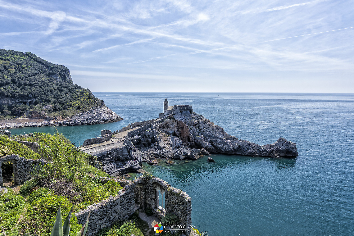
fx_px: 192
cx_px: 177
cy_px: 118
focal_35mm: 20
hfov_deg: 85.4
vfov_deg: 63.2
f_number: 4
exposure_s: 1/3200
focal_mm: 13
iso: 200
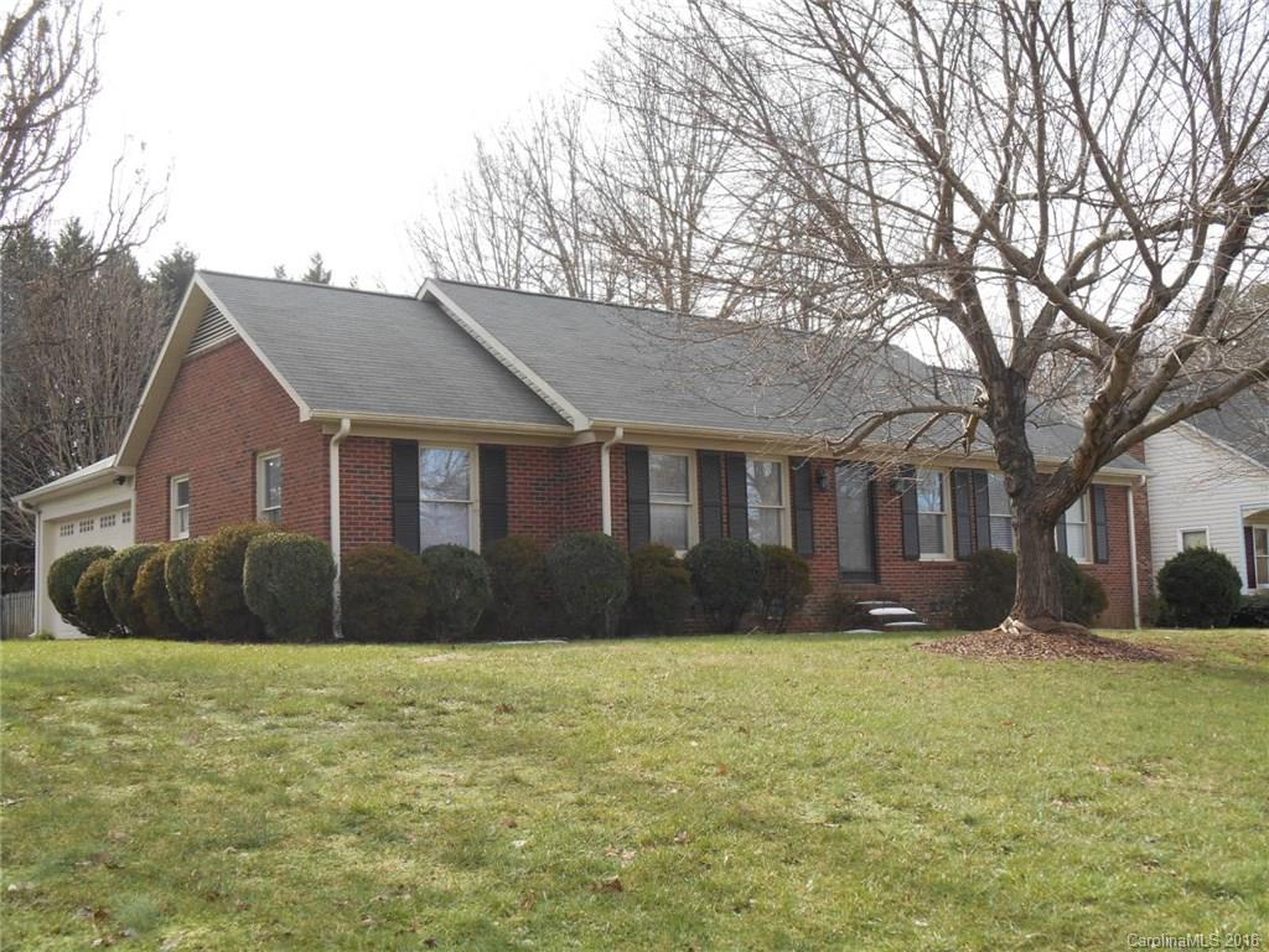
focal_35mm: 41
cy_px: 476
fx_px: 1503
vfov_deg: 35.1
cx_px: 634
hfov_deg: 45.8
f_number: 3.9
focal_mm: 7.2
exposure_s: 1/200
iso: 80
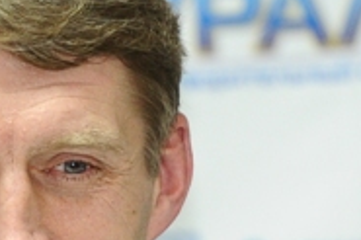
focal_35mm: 1110
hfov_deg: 1.9
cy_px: 437
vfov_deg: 1.2
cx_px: 2
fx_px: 11121
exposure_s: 1/160
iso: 2000
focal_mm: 200
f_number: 2.8
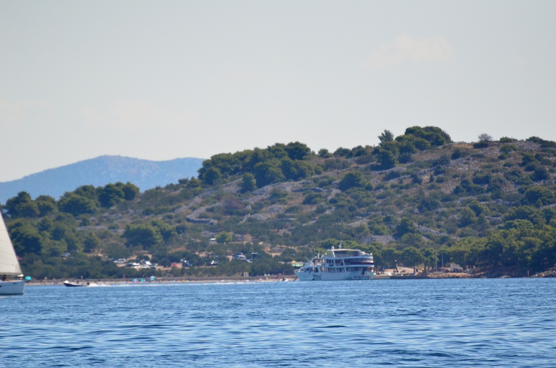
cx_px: 278
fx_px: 6933
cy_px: 184
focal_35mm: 450
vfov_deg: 3.0
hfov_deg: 4.6
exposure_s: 1/8000
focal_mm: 300
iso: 1600
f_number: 5.6
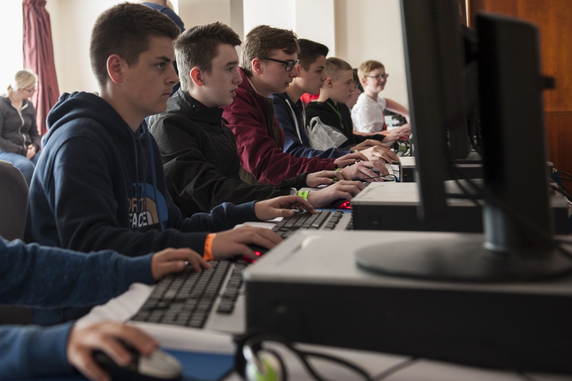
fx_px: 699
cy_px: 190
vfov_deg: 30.5
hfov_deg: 44.5
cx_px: 286
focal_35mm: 44
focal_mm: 44
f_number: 3.5
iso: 640
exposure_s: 1/40
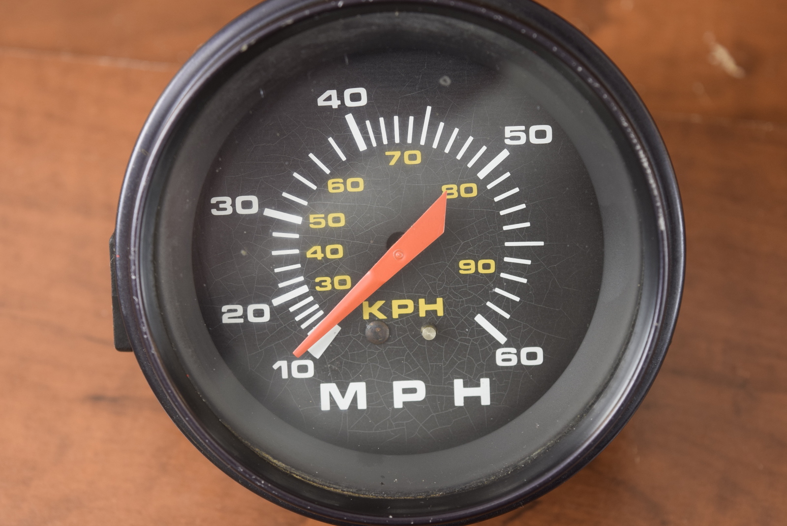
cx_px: 394
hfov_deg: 27.0
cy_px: 263
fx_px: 1641
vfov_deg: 18.2
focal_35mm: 75
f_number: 5.6
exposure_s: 1/125
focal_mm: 50
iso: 500
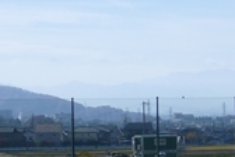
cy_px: 143
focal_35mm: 178
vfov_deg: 7.7
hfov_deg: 10.9
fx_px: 1162
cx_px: 399
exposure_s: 1/1300
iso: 100
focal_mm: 6.4
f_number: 3.9
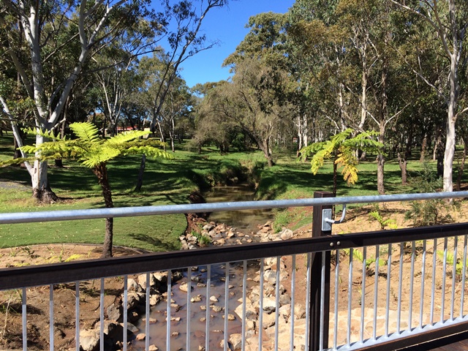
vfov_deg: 48.2
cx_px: 234
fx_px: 392
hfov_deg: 61.7
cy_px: 176
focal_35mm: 29
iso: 32
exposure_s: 1/1208
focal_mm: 4.15
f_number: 2.2
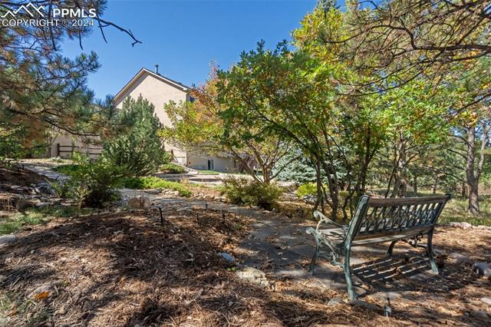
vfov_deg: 73.7
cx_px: 246
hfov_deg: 96.8
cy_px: 164
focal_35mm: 16
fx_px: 218
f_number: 6.7
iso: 1000
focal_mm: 16
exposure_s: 1/500
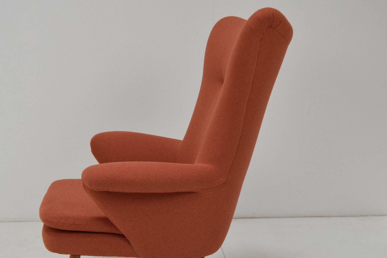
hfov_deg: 36.7
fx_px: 581
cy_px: 167
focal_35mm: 54
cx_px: 160
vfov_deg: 25.0
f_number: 9
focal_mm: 26
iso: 1600
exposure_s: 1/320
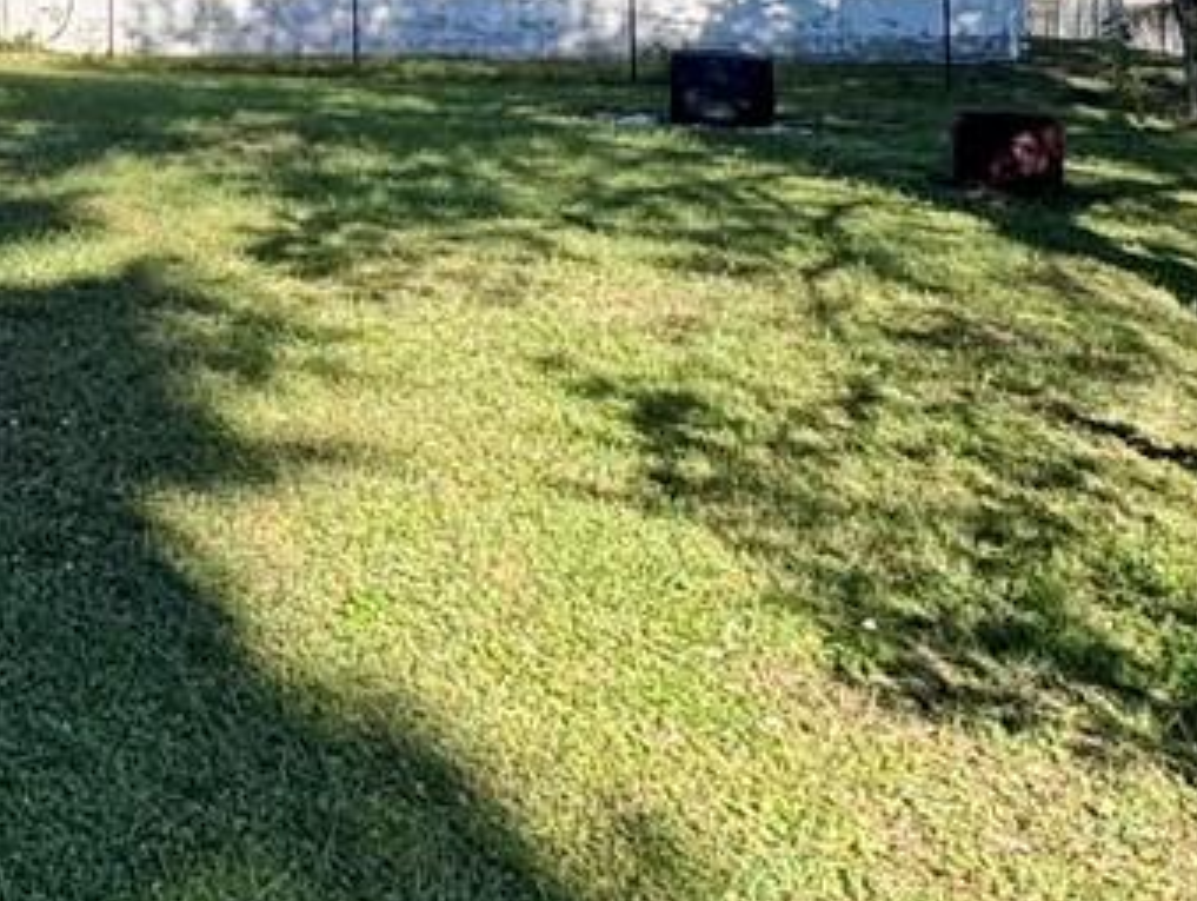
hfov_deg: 26.6
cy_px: -134
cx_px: -177
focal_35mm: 66
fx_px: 2285
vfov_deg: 21.0
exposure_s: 1/821
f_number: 2.2
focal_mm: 2.22
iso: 40
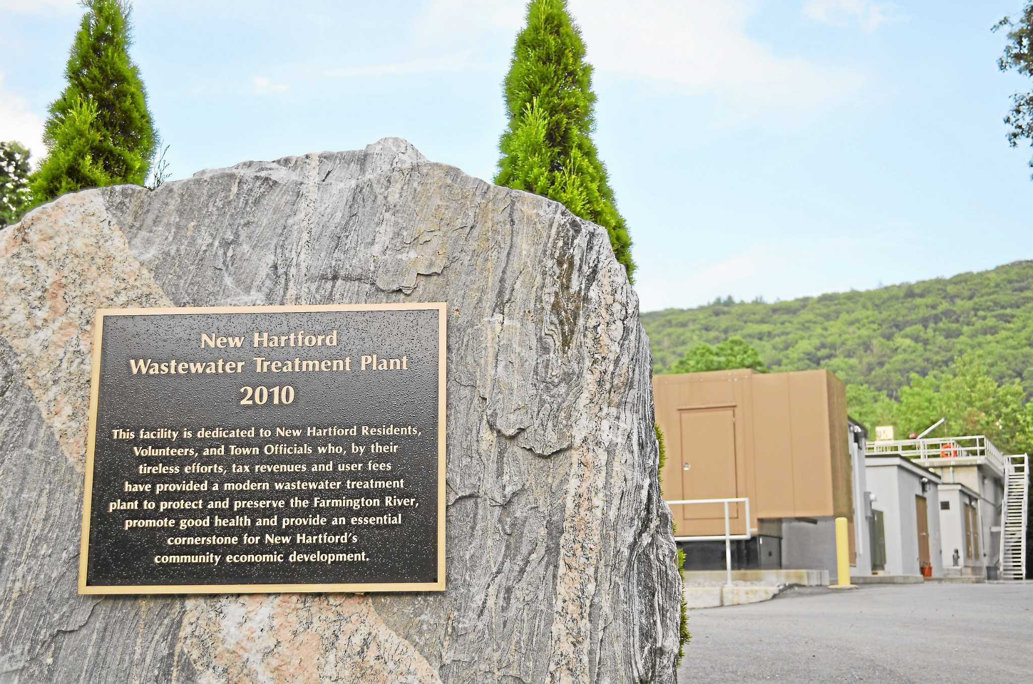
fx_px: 1288
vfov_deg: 29.7
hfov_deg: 43.7
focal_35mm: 45
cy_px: 342
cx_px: 516
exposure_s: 1/320
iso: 200
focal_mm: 30
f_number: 4.5
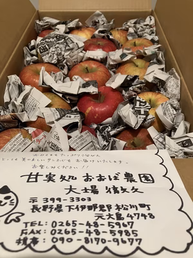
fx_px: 208
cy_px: 129
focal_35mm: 28
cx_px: 96
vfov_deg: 63.4
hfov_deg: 49.7
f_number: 1.8
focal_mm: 3.99
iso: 250
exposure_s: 1/33
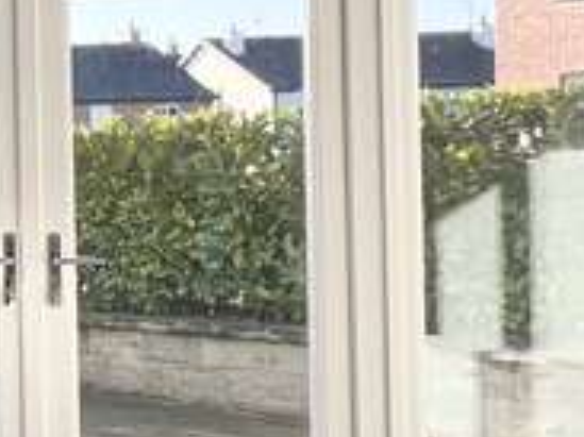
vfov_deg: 22.9
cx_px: -777
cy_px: 223
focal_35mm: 64
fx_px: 1079
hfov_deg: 15.8
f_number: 1.8
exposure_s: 1/150
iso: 32
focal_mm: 1.57
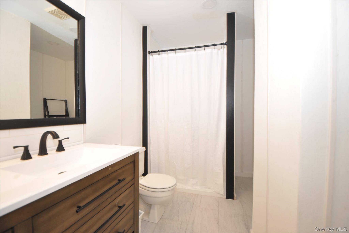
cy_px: 116
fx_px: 145
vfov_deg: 77.3
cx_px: 174
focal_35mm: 15
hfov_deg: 100.4
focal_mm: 10
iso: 400
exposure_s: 1/60
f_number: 4
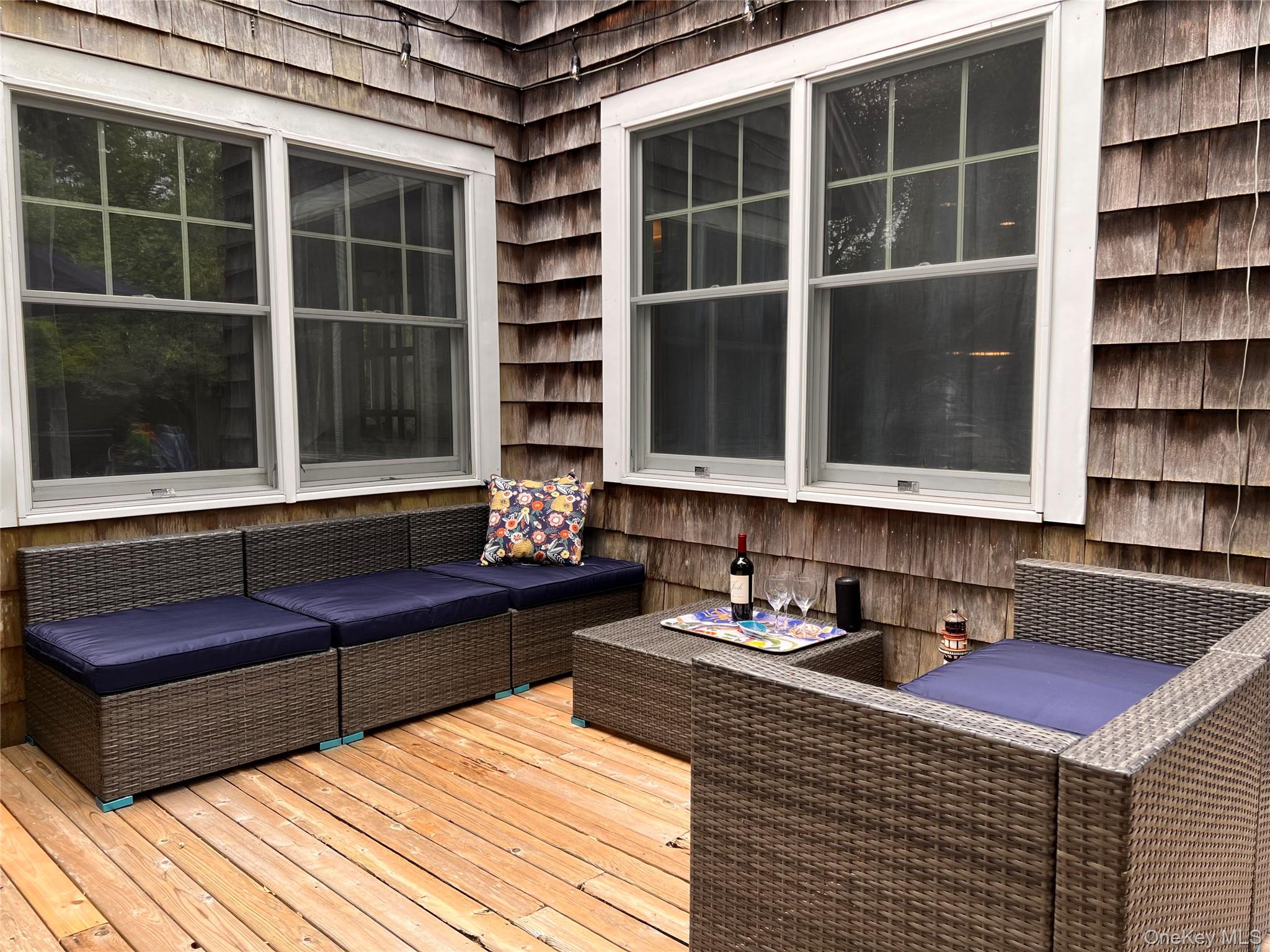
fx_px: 954
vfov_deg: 53.1
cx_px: 635
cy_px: 476
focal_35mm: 26
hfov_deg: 67.3
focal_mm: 5.7
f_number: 1.5
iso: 50
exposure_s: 1/359
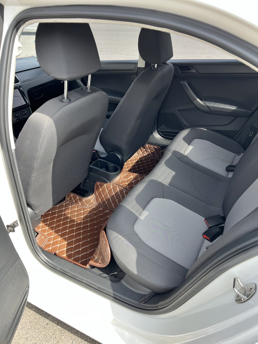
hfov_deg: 53.1
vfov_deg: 67.3
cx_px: 129
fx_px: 258
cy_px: 172
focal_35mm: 26
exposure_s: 1/295
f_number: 1.5
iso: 50
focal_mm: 5.7
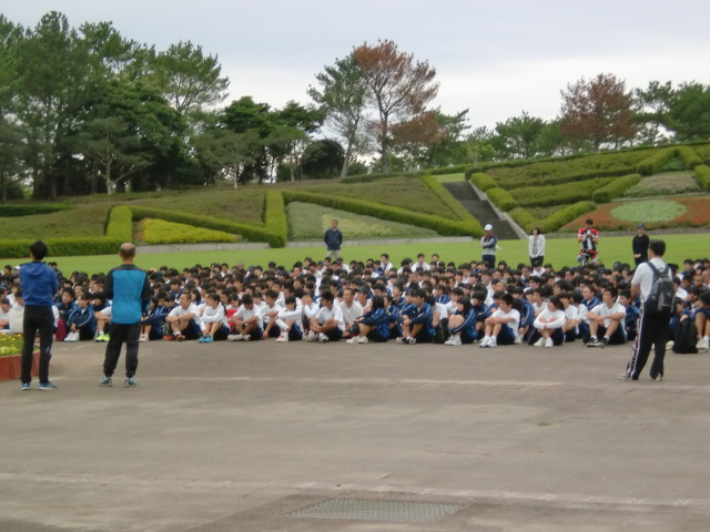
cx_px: 355
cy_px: 266
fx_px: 1887
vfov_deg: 16.1
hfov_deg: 21.3
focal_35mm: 92
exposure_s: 1/60
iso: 200
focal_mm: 16.51
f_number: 5.4
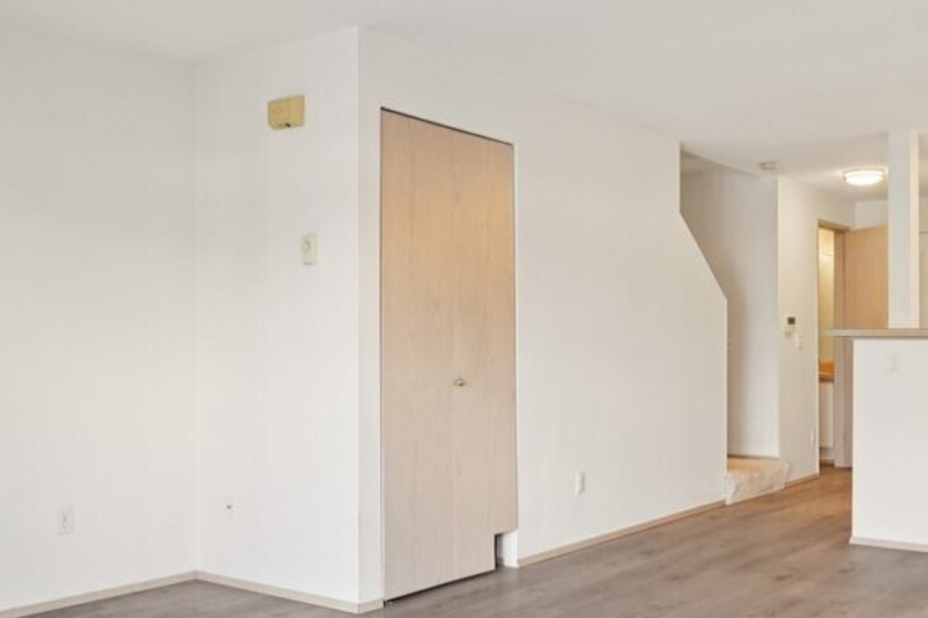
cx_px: 528
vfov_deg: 35.8
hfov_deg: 51.7
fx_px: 953
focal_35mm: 37
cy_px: 358
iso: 1600
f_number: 8
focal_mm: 16
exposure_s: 1/50
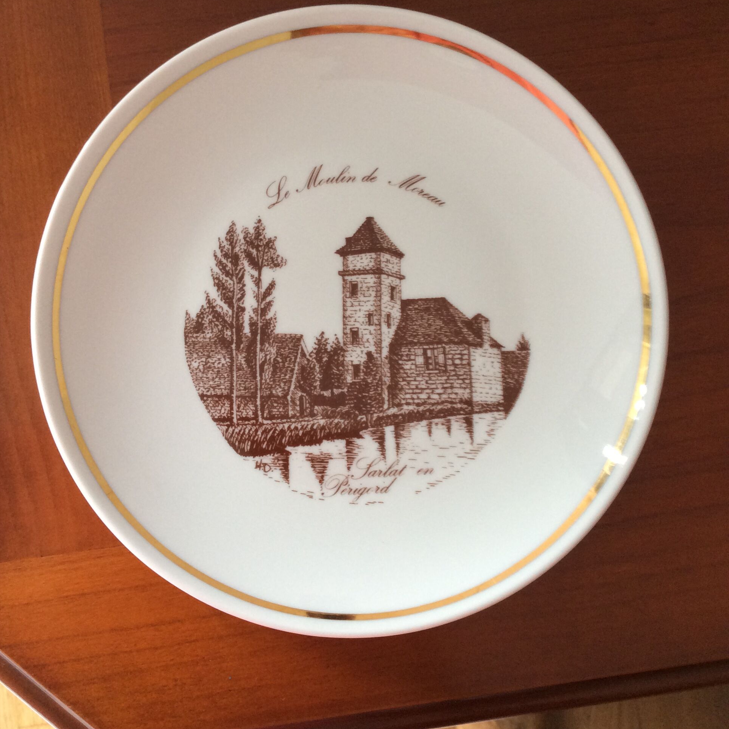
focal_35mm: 38
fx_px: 905
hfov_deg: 43.9
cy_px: 298
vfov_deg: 43.7
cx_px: 363
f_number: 2.4
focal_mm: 3.3
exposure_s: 1/25
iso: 80
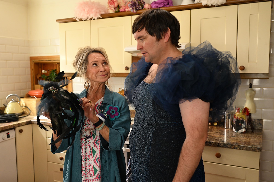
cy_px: 91
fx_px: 266
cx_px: 137
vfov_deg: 37.8
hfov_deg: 54.4
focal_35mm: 35
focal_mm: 35
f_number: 4
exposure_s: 1/200
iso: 1600
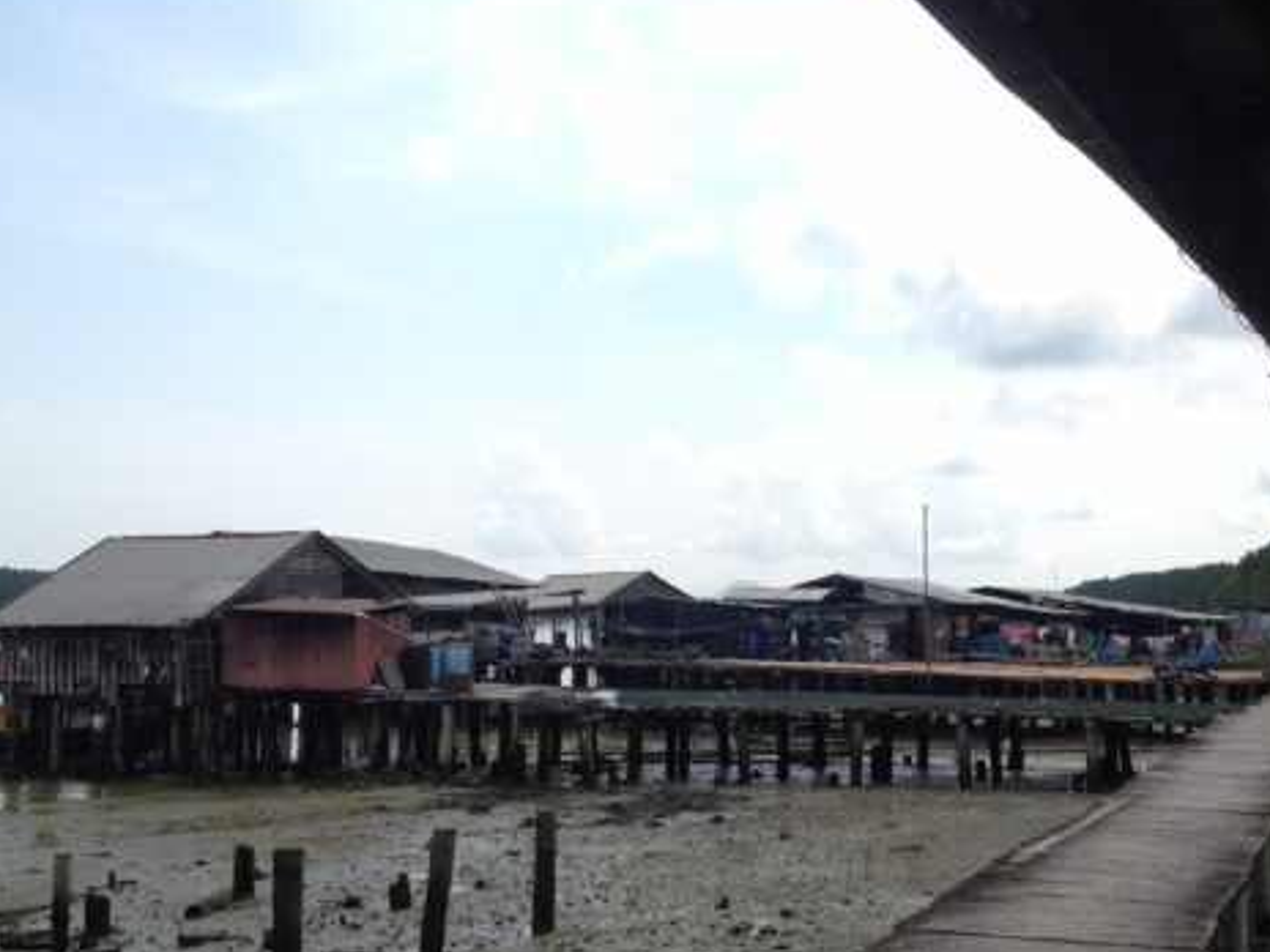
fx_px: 1688
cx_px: 783
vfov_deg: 31.5
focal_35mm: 46
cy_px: 544
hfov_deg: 41.0
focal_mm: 4.28
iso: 50
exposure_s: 1/1416
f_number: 2.4
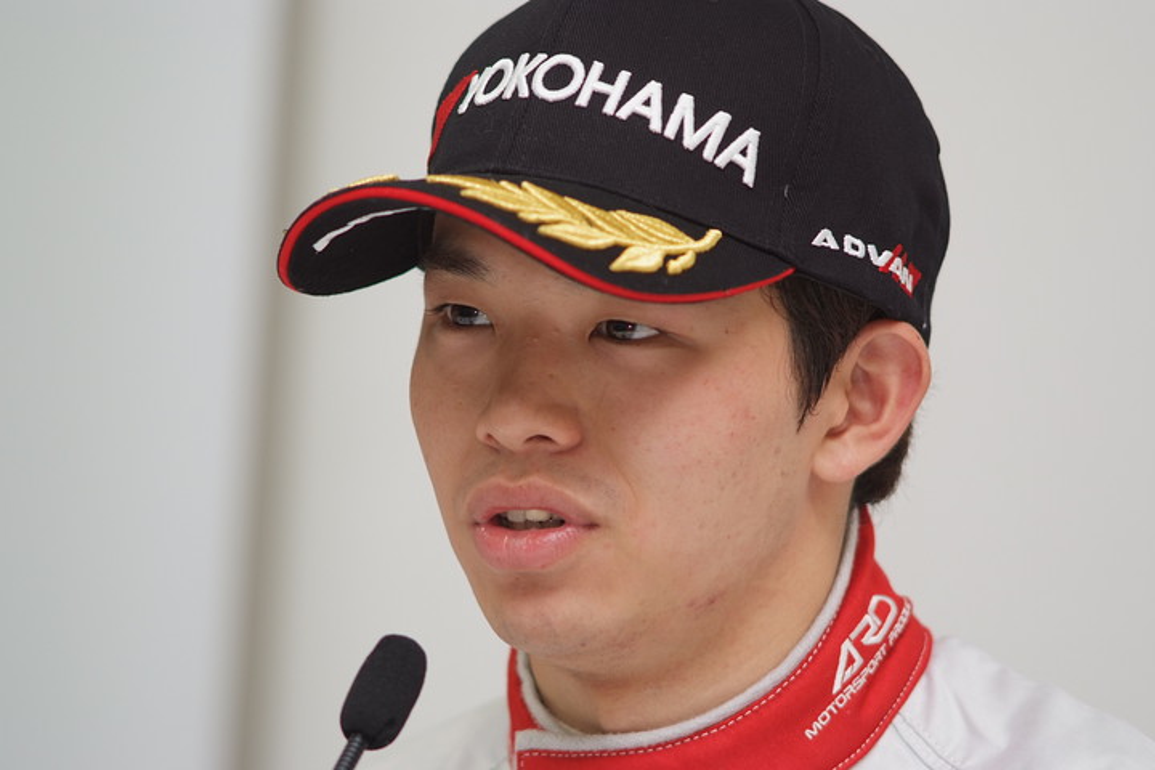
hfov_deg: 7.6
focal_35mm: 270
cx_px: 578
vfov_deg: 5.1
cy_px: 385
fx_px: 8662
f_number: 2.8
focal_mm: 180
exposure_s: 1/125
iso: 200
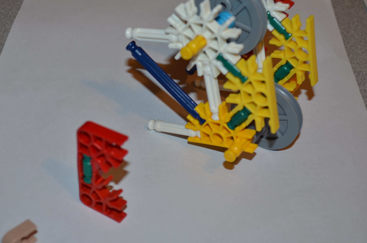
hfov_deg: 30.7
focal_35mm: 66
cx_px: 147
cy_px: 112
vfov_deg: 20.6
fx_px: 668
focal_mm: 35
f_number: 5.6
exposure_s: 1/30
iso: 200
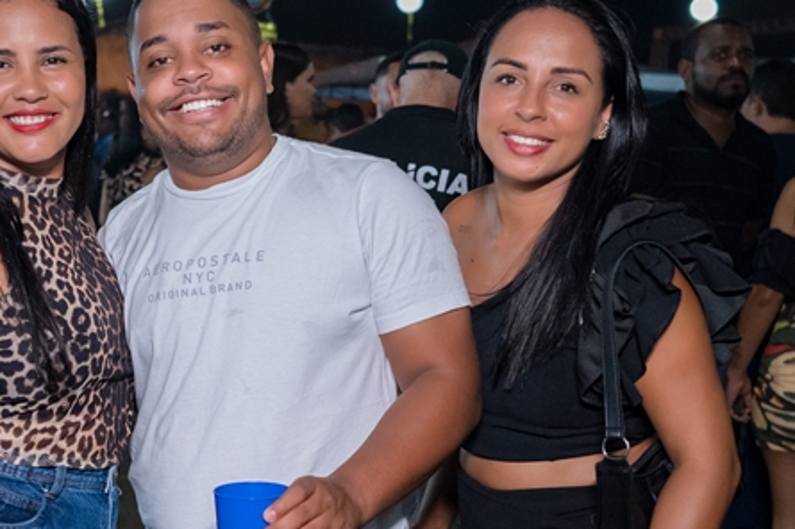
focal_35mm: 60
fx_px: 1324
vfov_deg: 22.5
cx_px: 203
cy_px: 356
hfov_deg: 32.8
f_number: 2.8
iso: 2500
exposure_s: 1/320
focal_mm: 24
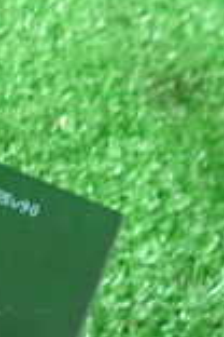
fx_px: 933
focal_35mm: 100
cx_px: -284
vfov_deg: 19.8
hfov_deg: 11.6
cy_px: 339
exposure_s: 1/30
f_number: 2
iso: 250
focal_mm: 4.5
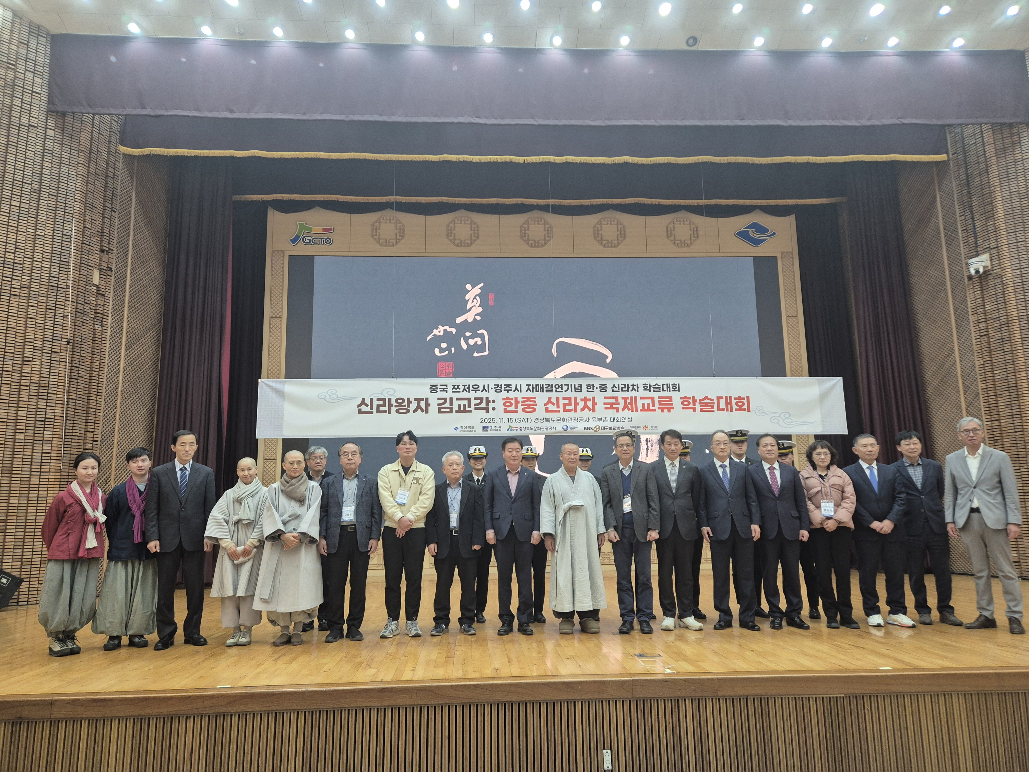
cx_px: 514
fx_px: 684
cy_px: 386
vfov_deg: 58.9
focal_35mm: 23
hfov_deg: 73.9
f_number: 1.8
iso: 500
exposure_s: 1/120
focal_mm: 5.4
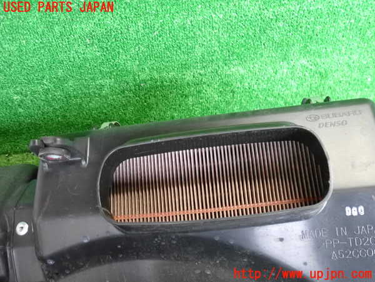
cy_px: 141
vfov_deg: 46.8
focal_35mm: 30
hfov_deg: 60.0
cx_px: 188
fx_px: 325
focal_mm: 5.4
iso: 1600
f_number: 2.3
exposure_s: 1/200
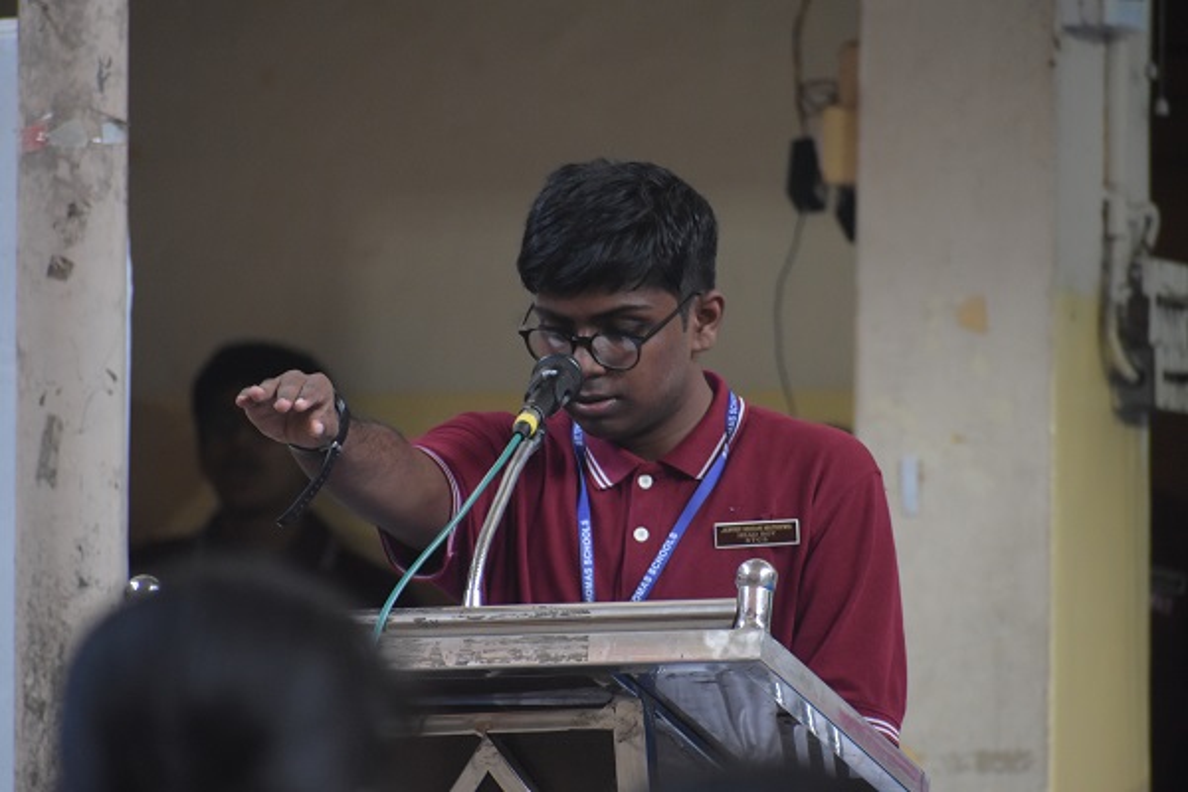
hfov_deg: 5.3
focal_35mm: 390
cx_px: 594
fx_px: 12869
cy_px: 396
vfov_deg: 3.5
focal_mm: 260
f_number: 6
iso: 2000
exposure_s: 1/160
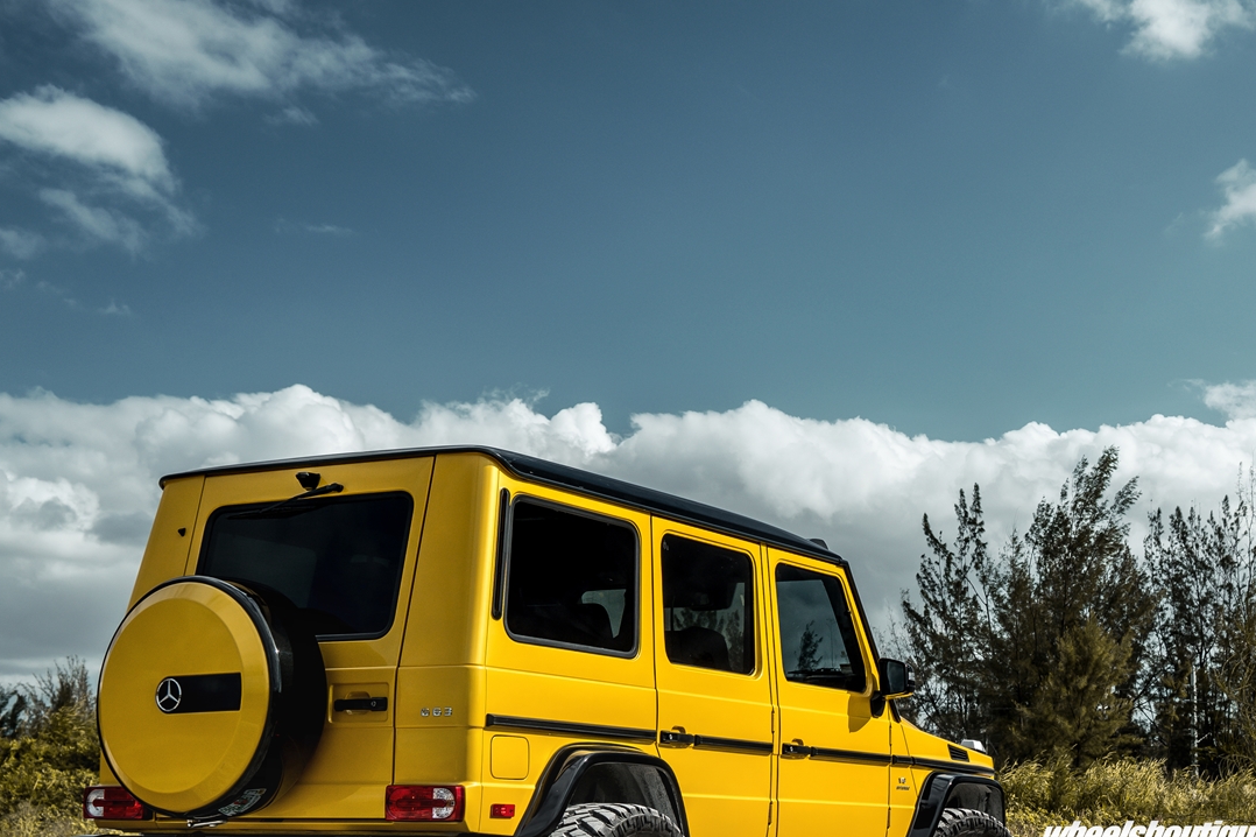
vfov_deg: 23.5
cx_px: 929
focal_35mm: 57
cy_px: 634
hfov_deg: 34.4
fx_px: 1988
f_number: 5.6
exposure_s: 1/200
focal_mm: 32
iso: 125
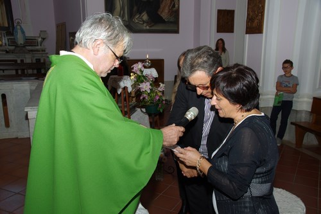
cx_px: 160
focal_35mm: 33
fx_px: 294
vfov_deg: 39.9
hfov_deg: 57.2
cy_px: 107
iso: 400
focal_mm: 22
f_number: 8
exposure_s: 1/60
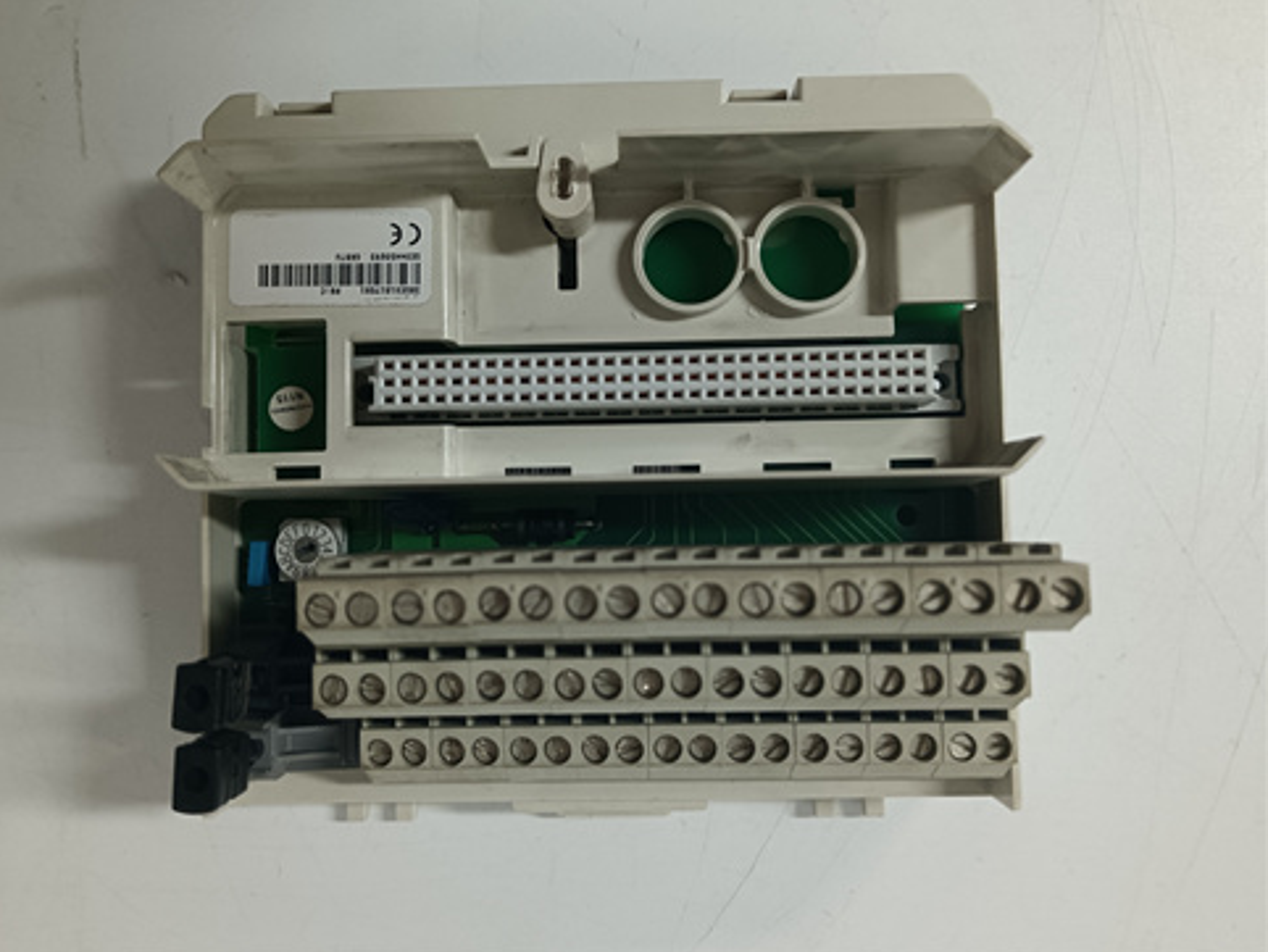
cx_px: 613
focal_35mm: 28
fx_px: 1026
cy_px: 467
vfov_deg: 49.8
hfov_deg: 63.4
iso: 1628
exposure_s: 1/100
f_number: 1.9
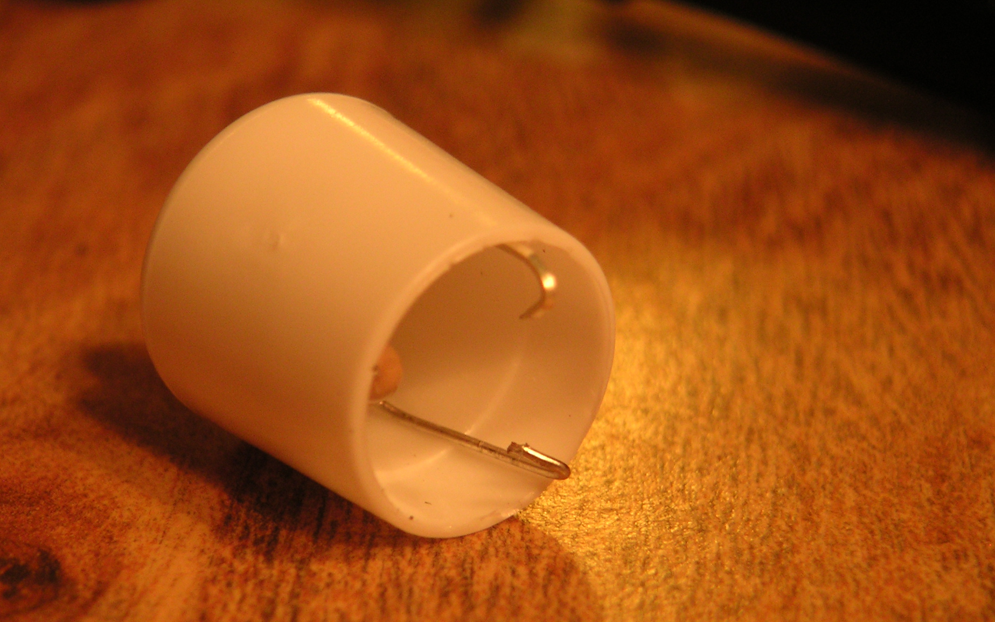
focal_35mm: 114
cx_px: 493
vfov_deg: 11.5
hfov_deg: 18.3
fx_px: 3091
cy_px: 413
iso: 100
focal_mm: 15
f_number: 3.5
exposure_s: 1/10
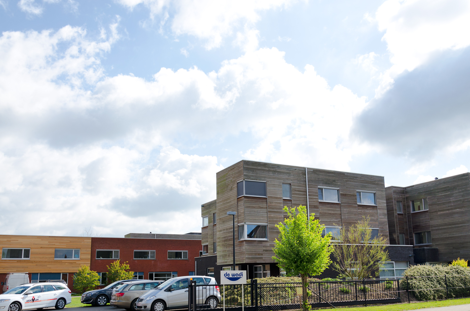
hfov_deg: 55.9
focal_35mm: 34
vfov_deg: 38.6
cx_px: 247
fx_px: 443
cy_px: 187
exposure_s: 1/500
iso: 100
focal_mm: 18
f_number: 5.6
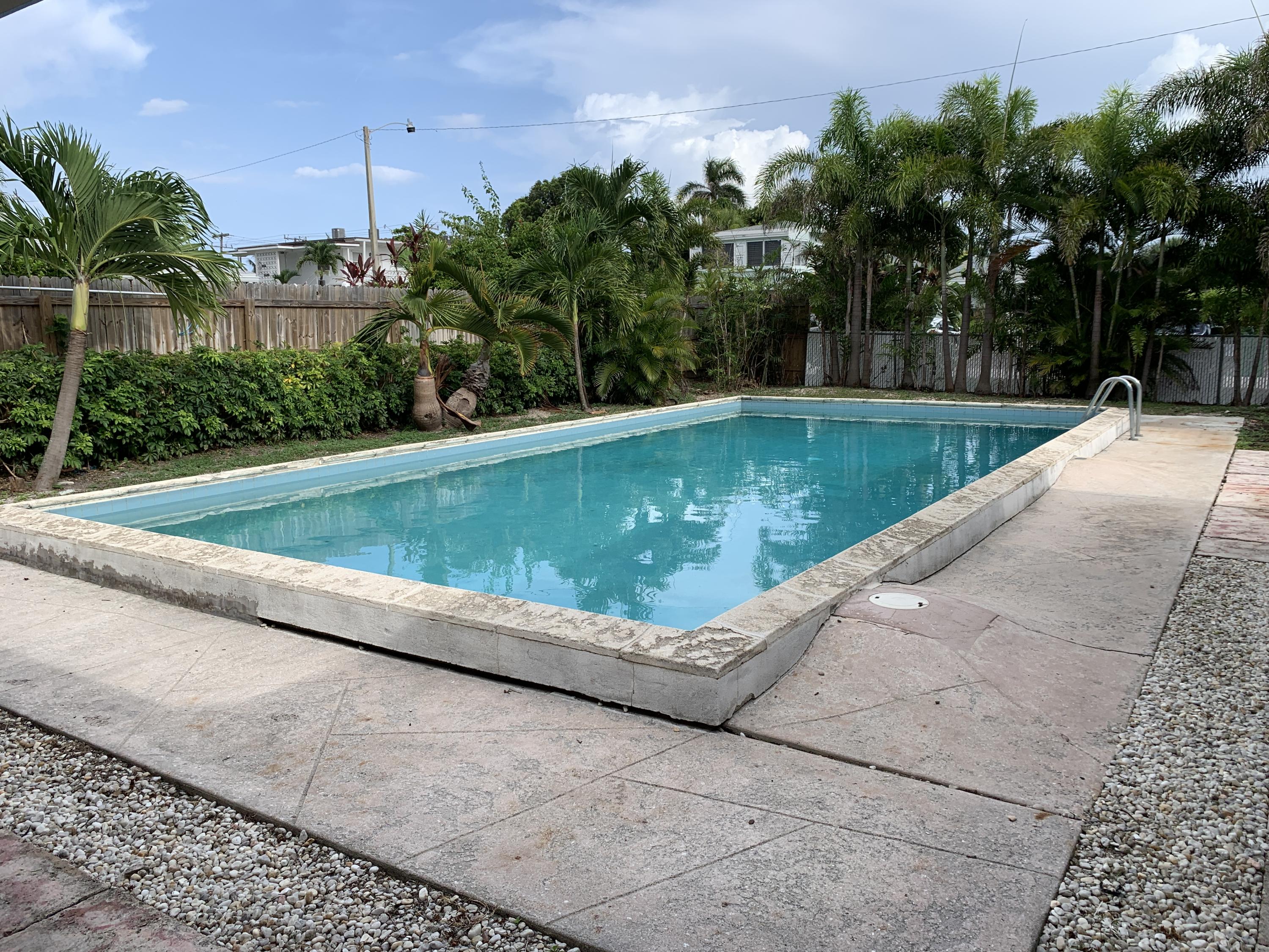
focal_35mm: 26
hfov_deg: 67.3
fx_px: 953
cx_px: 634
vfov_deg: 53.1
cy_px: 476
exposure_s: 1/1314
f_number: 1.8
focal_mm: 4.25
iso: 25
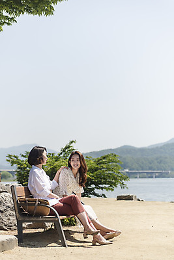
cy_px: 130
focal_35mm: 70
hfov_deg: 19.5
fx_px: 507
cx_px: 87
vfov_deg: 28.8
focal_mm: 70
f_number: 2.8
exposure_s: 1/2500
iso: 100
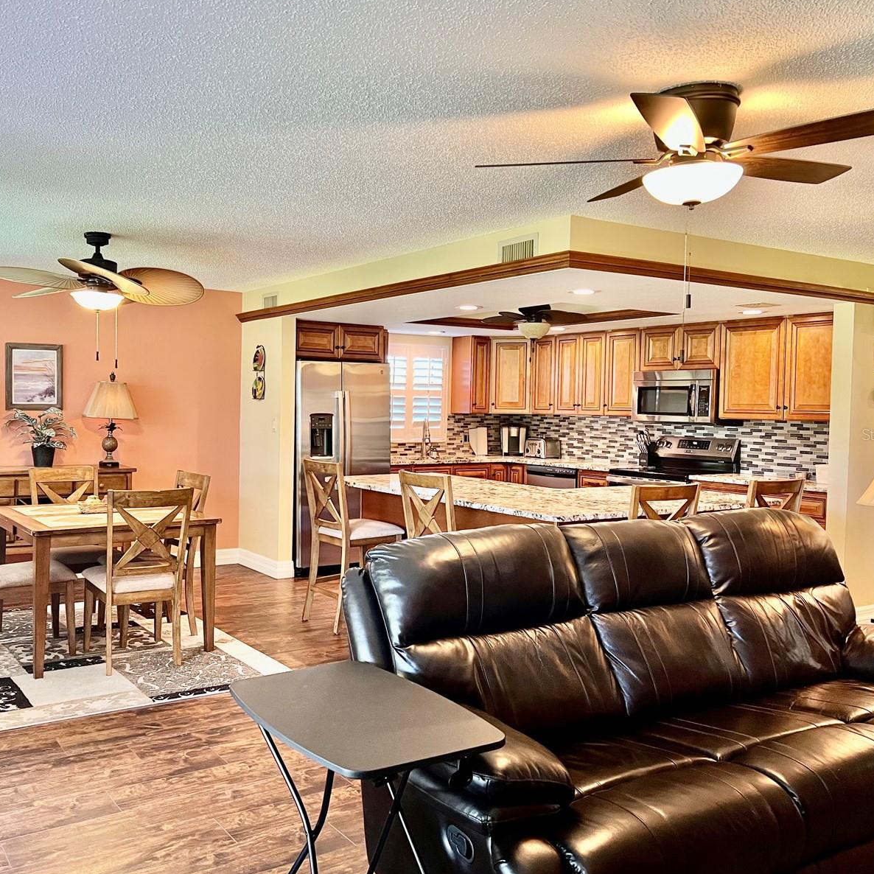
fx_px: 886
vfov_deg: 52.5
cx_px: 342
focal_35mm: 31
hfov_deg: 52.1
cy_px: 434
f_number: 1.5
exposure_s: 1/60
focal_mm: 5.7
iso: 125
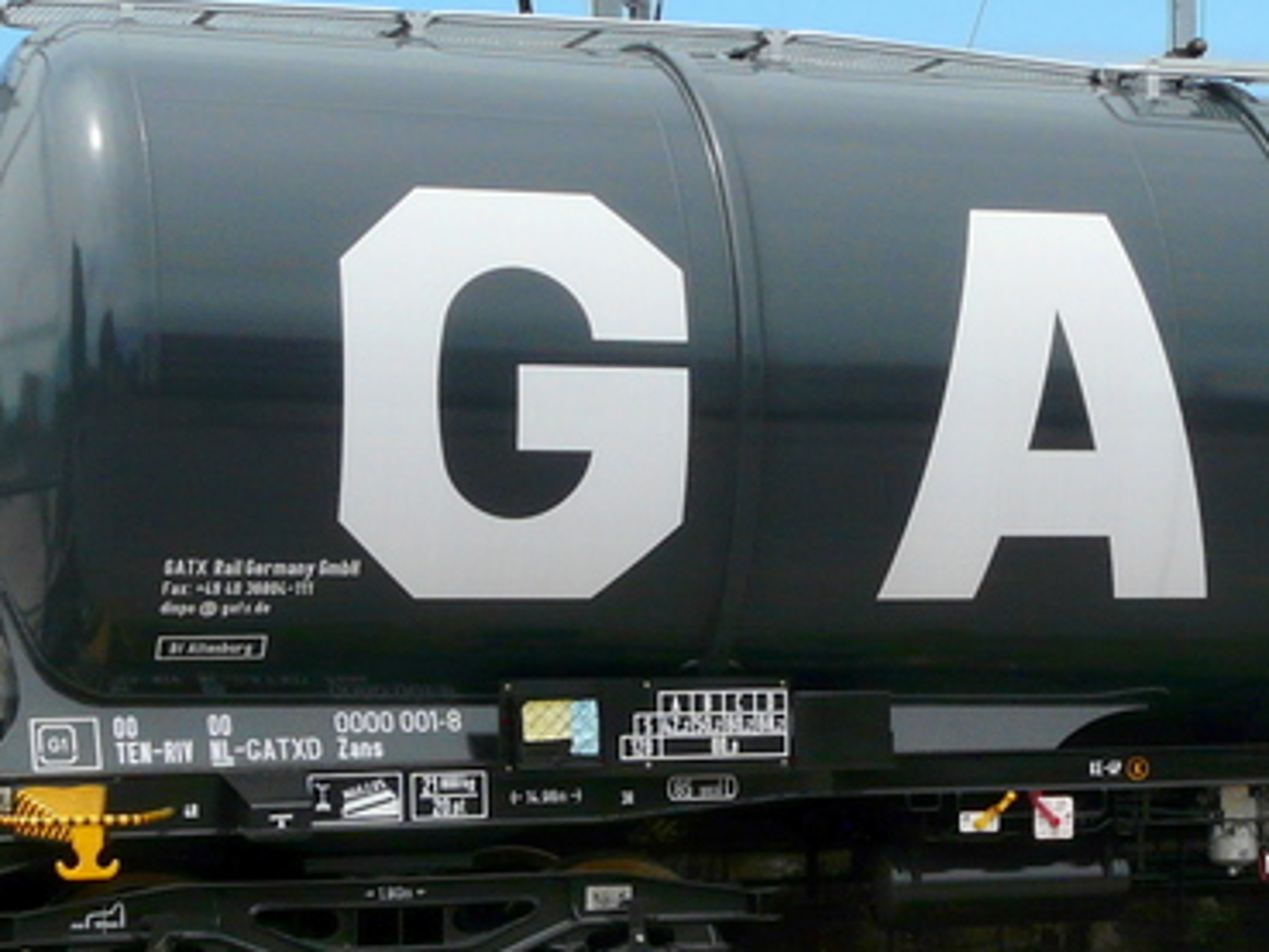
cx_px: 1156
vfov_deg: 13.3
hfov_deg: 17.4
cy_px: 540
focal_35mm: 111
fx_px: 4071
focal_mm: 6.7
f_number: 5.6
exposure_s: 1/500
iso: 100
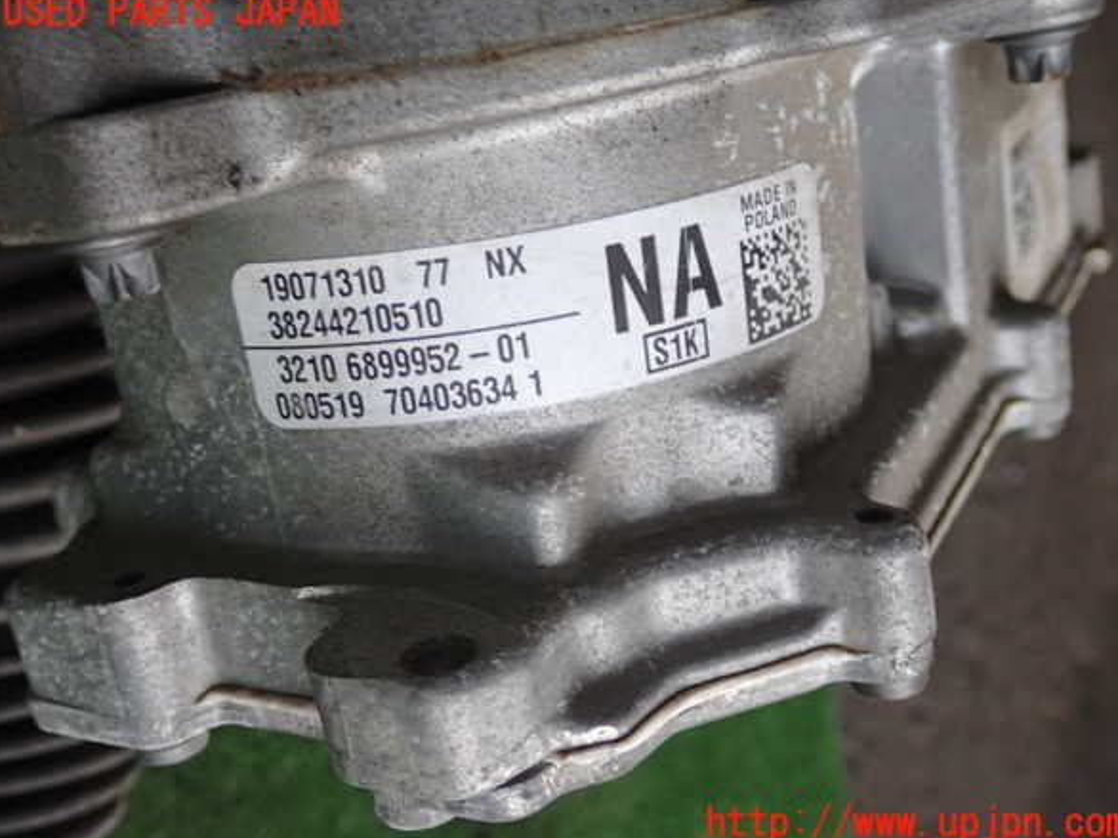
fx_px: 1356
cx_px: 565
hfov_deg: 44.8
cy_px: 418
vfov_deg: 34.3
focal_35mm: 42
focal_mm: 7.31
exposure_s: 1/40
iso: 200
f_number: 2.8
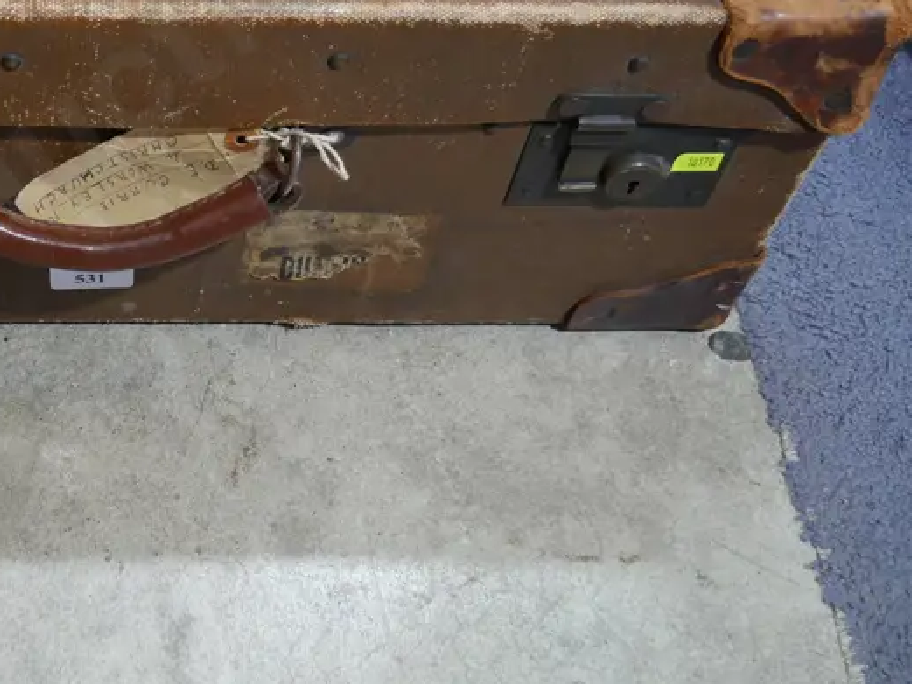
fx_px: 1449
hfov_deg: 32.9
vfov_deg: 26.1
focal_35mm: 55
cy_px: 134
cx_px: 72
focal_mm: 14
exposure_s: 1/60
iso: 400
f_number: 3.5
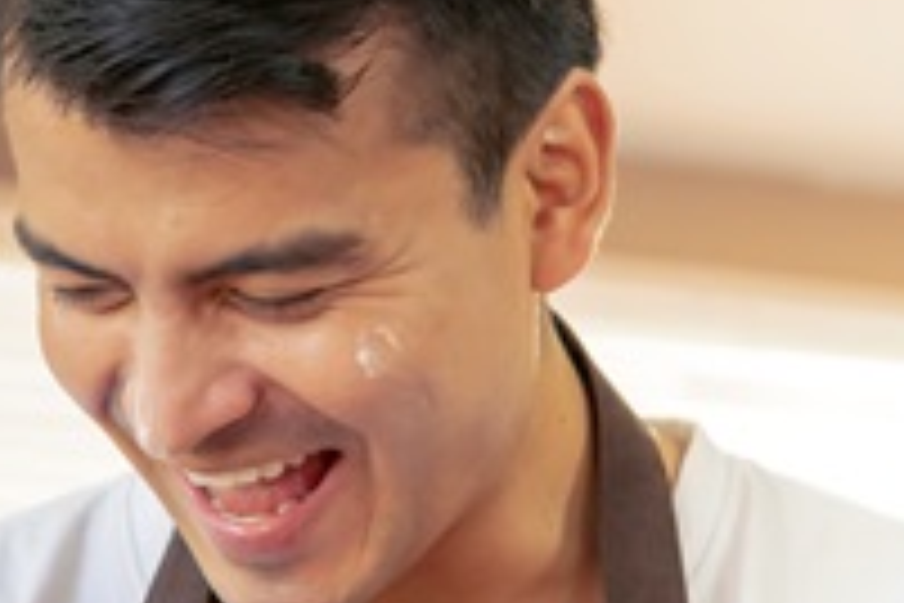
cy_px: 747
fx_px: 7483
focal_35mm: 298
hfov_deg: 6.9
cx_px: -76
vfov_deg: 4.6
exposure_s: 1/100
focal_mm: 50
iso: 400
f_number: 2.8
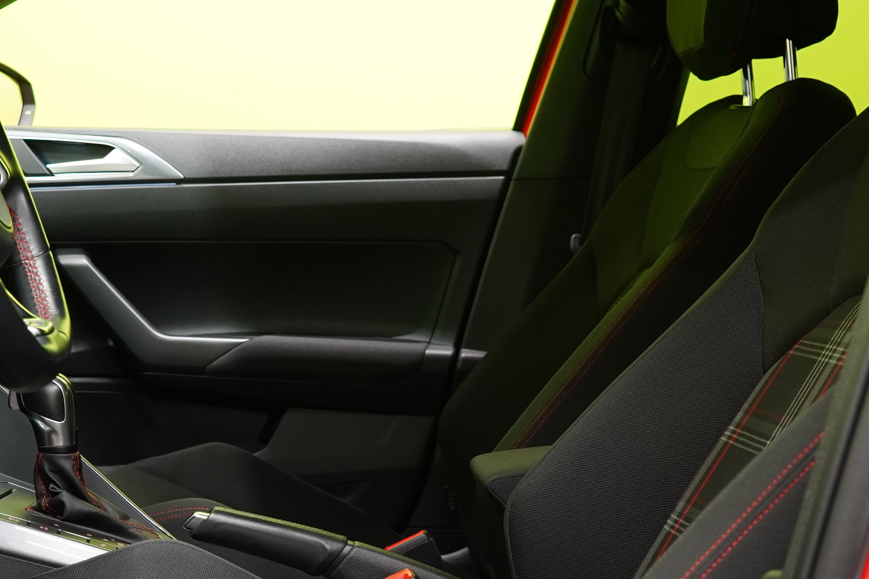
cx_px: 252
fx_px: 1617
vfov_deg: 20.1
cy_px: 459
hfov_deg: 29.7
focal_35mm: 67
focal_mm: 29
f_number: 5
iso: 1250
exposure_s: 1/20
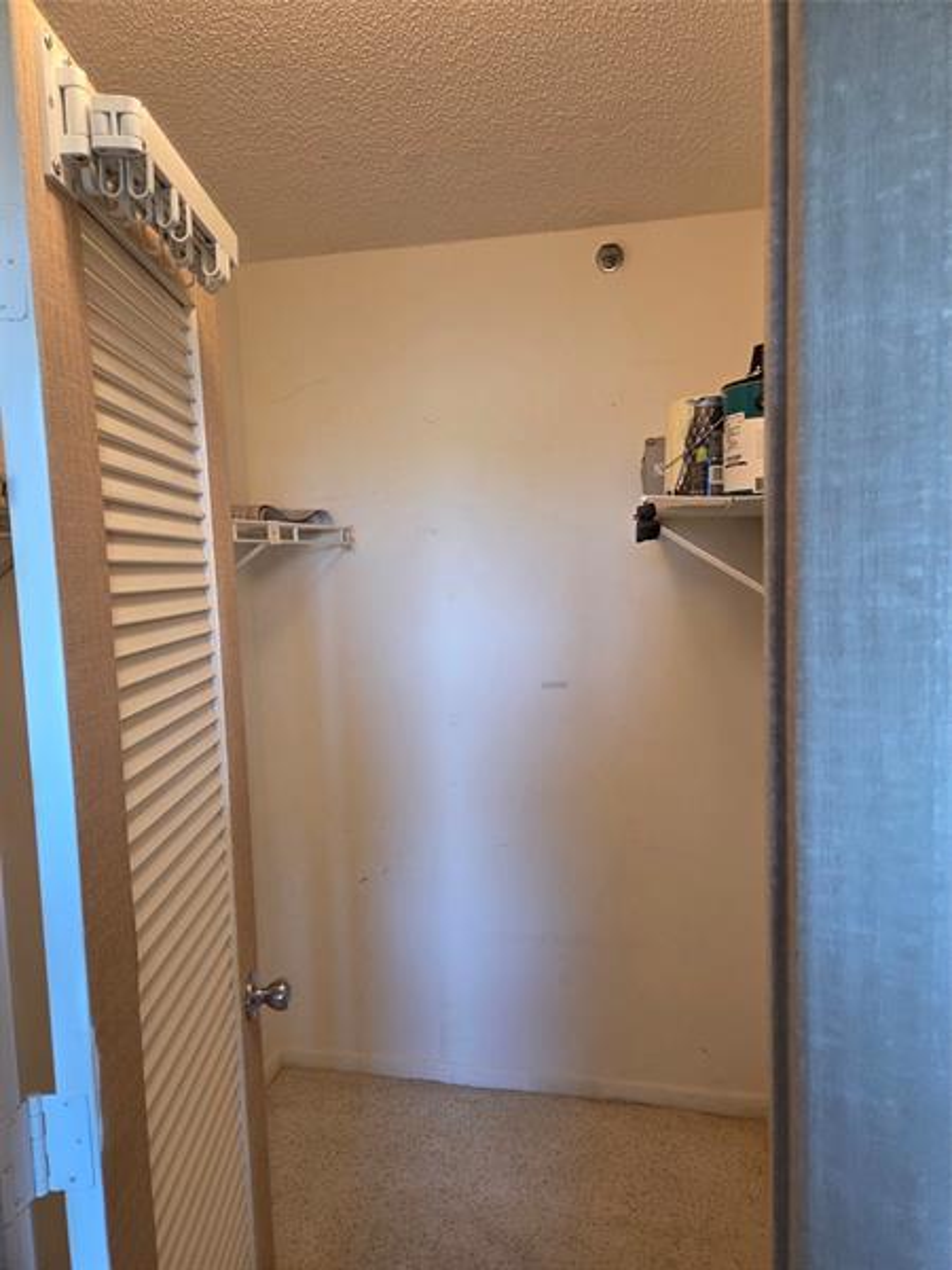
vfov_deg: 73.9
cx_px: 476
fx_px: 843
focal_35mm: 23
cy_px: 635
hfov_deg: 58.9
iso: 320
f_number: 1.8
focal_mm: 5.4
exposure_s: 1/120
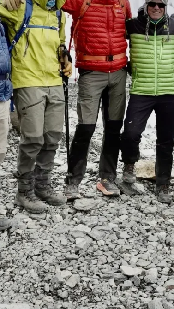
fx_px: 590
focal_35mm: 72
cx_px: 220
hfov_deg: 16.0
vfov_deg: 28.7
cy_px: 62
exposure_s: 1/640
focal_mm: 8.8
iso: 125
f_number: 4
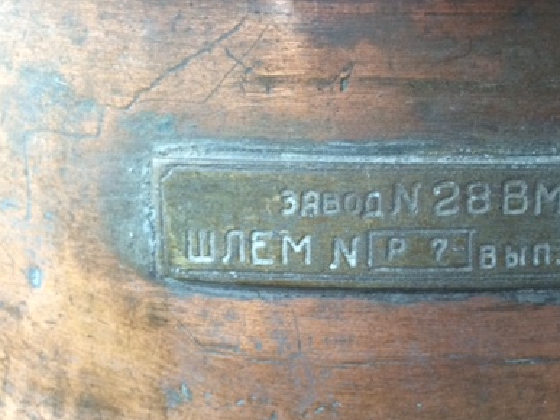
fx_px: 776
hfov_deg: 38.6
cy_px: 158
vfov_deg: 30.1
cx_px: 425
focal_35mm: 48
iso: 200
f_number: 2.2
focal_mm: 4.15
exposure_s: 1/30
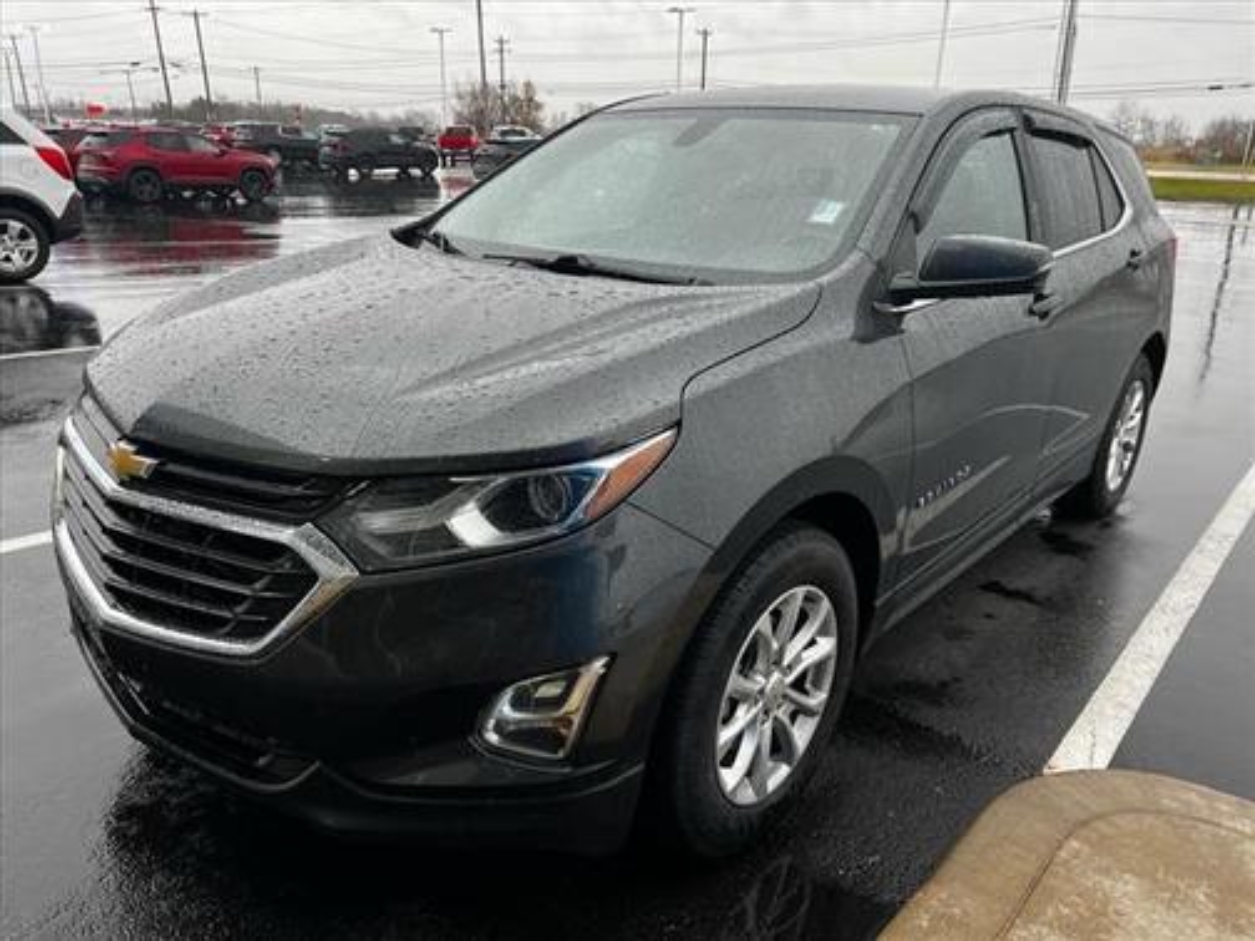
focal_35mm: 26
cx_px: 628
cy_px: 470
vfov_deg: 53.1
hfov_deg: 67.3
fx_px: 943
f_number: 1.5
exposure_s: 1/121
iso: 32
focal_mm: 5.7
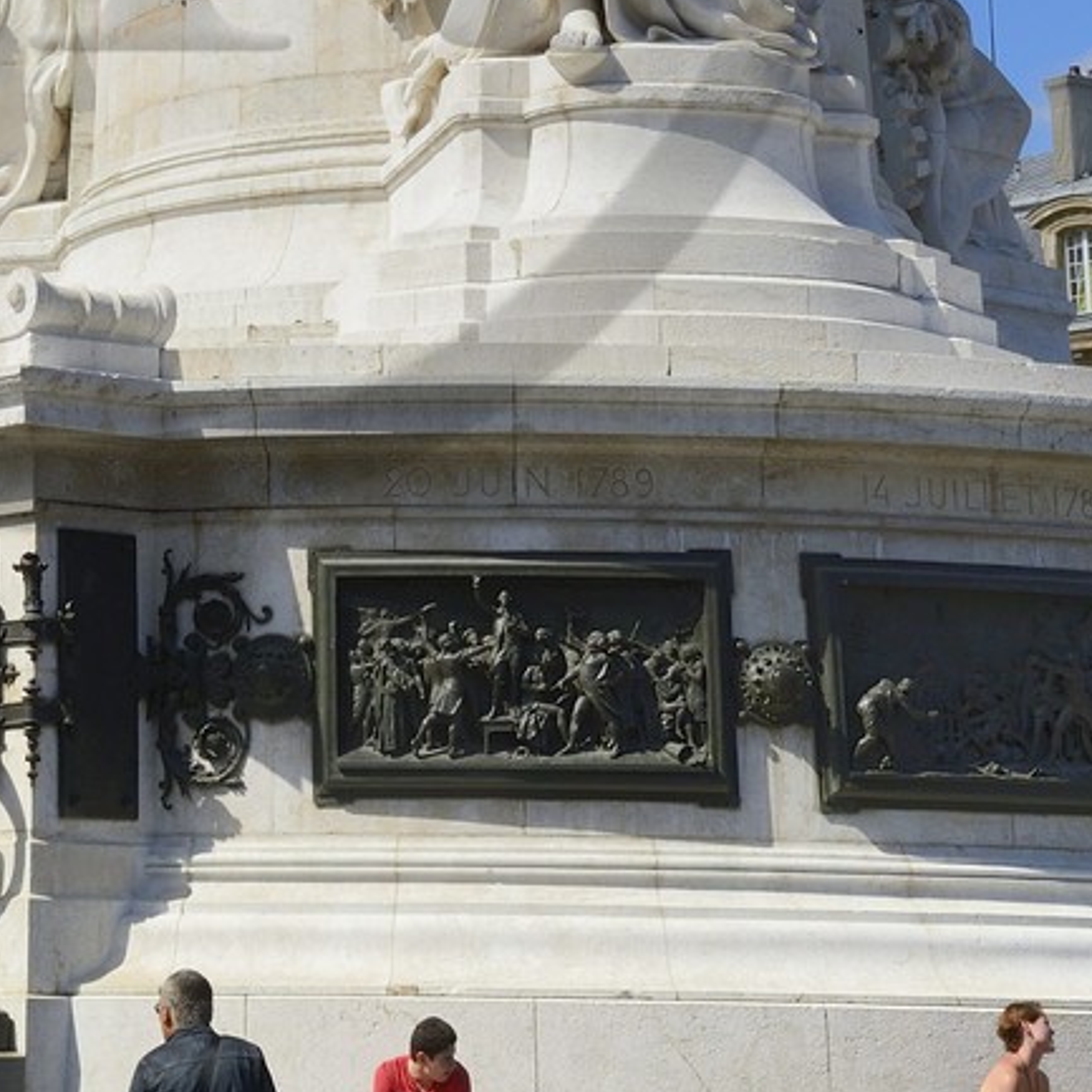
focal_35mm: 113
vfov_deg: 14.9
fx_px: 4033
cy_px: -255
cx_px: 73
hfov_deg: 15.2
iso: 100
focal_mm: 36
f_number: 14
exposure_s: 1/250
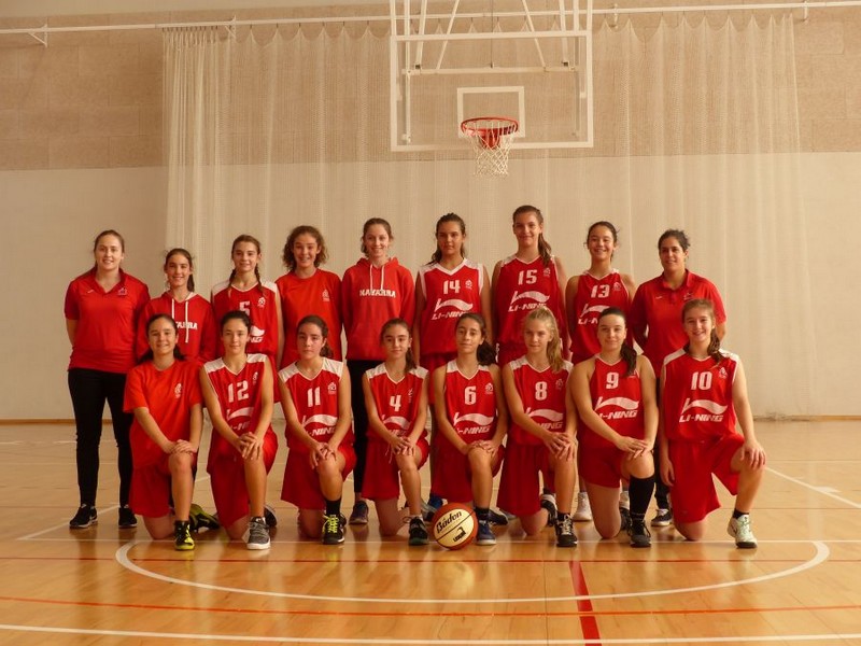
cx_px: 430
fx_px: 1244
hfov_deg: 38.2
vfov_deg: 29.1
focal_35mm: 50
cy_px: 323
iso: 100
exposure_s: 1/100
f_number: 3.2
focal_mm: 9.1
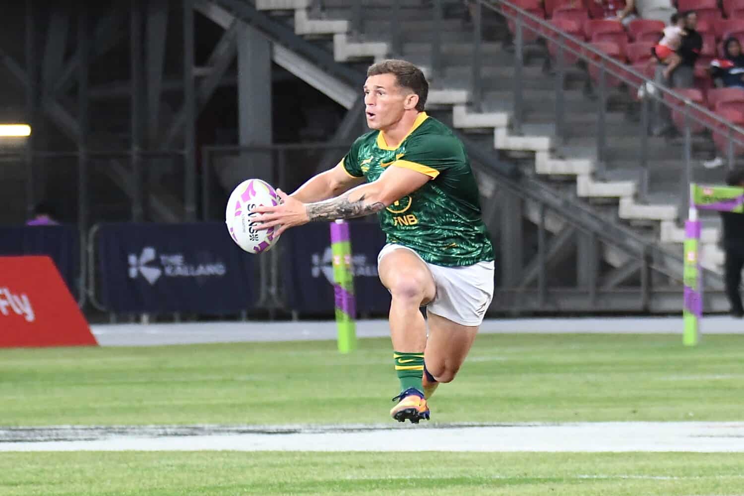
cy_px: 248
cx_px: 372
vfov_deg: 4.6
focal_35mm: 300
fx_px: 6200
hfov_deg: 6.9
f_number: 5.3
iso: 4000
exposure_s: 1/800
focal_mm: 200
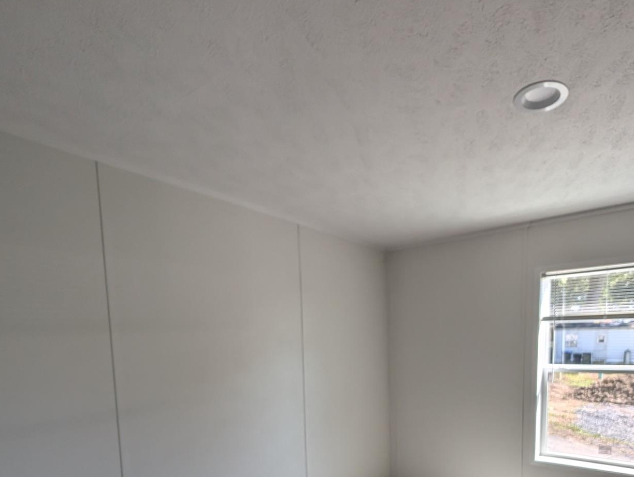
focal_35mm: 20
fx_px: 367
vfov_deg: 60.1
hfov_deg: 79.9
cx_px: 403
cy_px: 391
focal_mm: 2.23
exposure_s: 1/207
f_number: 1.95
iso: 37
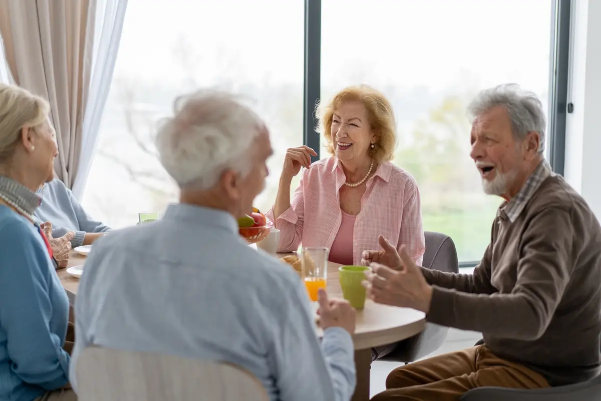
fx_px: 918
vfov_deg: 24.6
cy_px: 200
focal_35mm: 55
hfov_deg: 36.2
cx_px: 300
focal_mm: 55
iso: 160
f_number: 2.2
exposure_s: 1/400
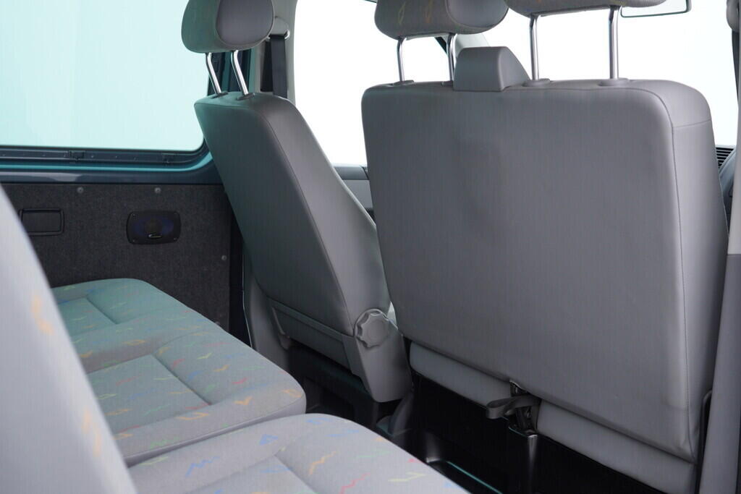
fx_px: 741
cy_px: 247
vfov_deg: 36.9
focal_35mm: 36
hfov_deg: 53.1
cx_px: 370
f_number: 2.8
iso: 125
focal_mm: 24
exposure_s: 1/40
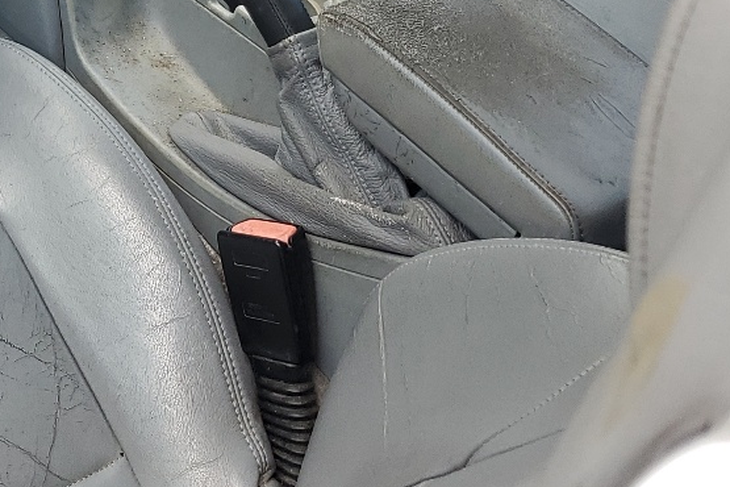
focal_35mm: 78
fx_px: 1582
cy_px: -107
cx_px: -221
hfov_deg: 23.1
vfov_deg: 16.7
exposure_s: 1/263
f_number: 1.5
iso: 50
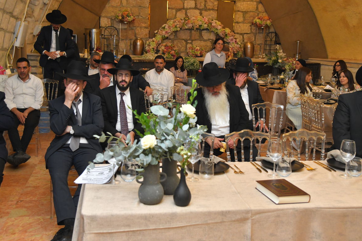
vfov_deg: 31.8
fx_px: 422
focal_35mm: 42
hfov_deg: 46.4
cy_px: 104
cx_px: 181
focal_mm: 35
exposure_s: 1/200
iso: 1600
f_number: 5
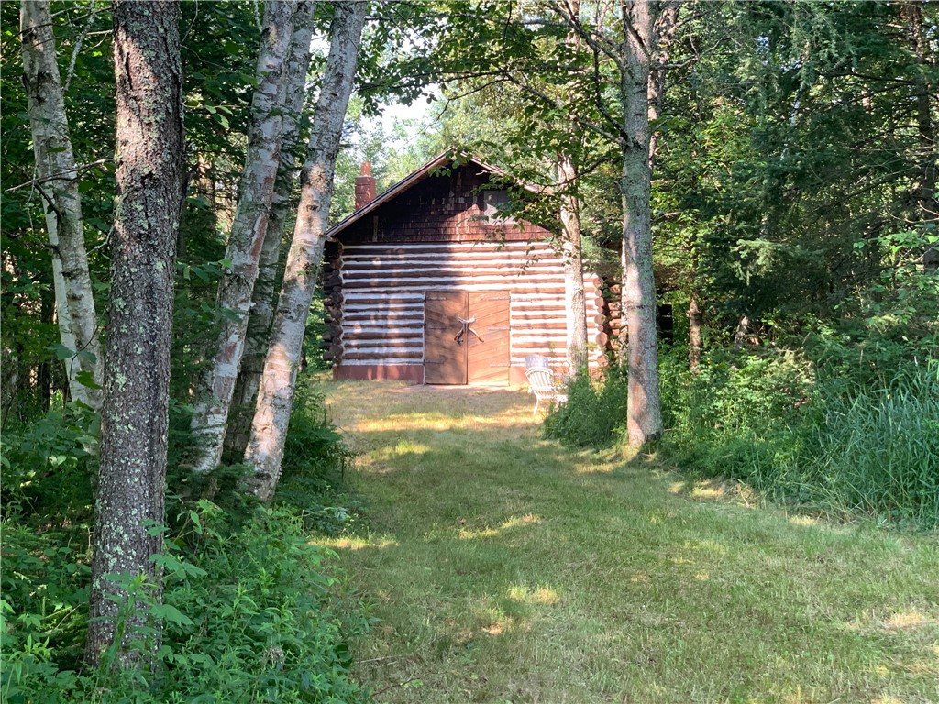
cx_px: 470
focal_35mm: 52
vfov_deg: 28.0
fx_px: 1411
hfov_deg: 36.8
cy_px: 352
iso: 50
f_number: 2.4
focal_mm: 6
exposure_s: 1/122
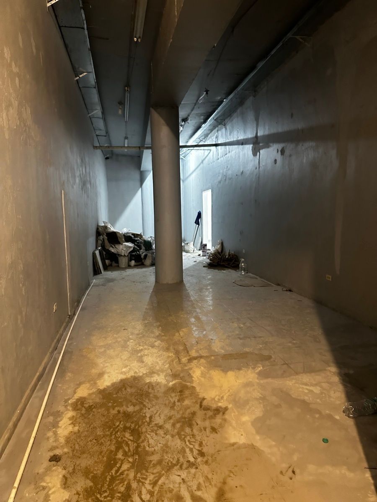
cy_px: 251
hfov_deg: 56.8
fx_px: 349
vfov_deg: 71.6
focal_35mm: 24
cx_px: 188
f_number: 1.78
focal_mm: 6.86
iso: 1600
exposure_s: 1/20
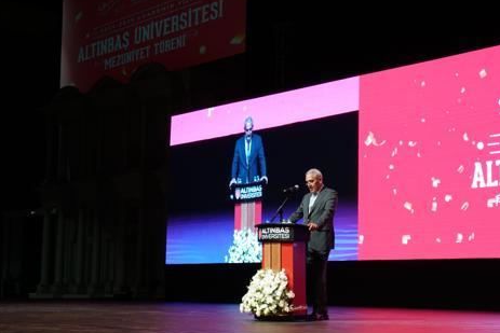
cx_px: 290
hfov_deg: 28.9
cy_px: 189
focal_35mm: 70
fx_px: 968
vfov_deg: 19.6
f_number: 4
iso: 500
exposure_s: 1/60
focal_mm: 35
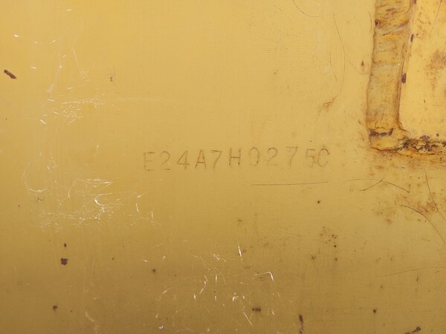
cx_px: 223
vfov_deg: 54.9
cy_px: 167
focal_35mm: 25
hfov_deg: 69.4
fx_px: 322
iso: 25
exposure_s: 1/171
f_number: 1.8
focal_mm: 5.23
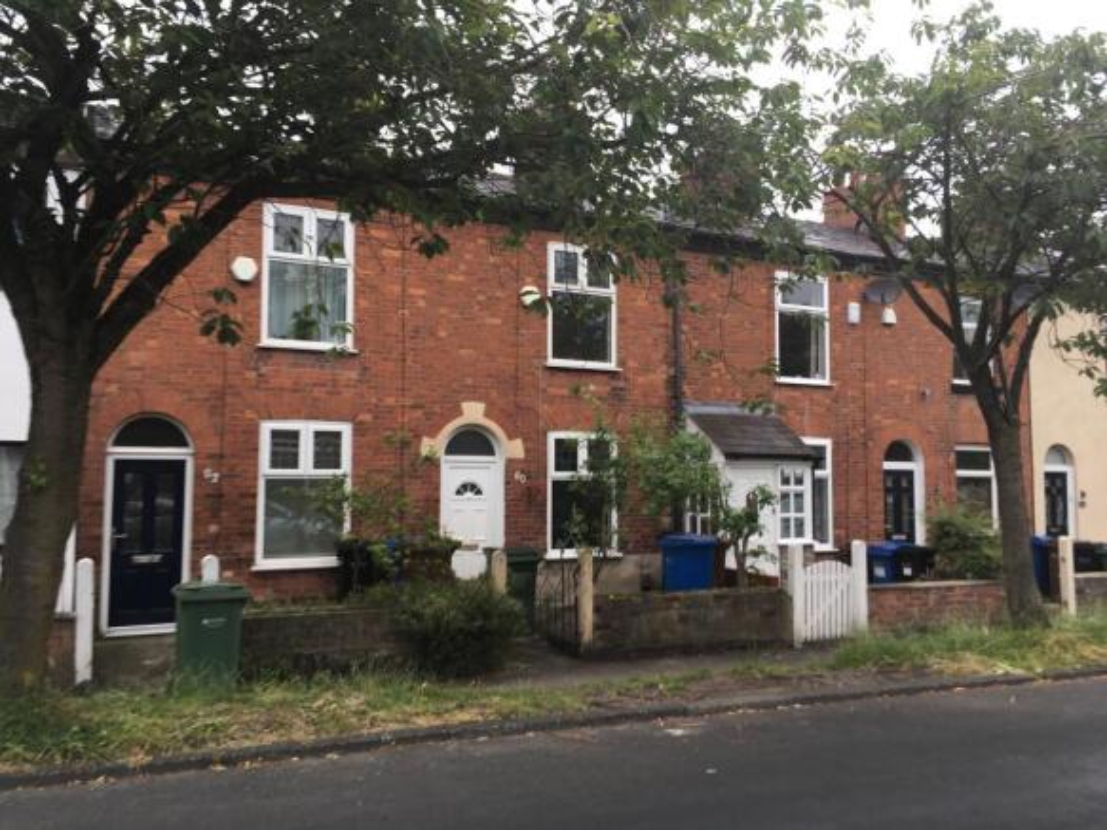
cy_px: 415
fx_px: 927
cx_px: 554
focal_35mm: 29
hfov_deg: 61.7
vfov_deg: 48.2
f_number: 2.2
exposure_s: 1/50
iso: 25
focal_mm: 4.15
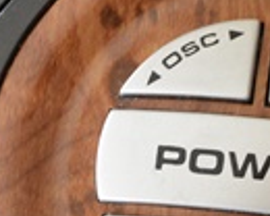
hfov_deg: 12.3
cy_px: 224
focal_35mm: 156
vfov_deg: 9.8
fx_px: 1247
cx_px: 235
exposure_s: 1/30
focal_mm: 24
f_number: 4
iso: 800
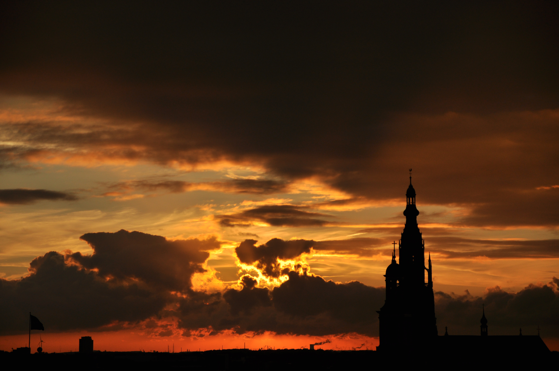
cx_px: 280
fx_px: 1628
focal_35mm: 105
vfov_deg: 13.0
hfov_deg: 19.5
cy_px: 186
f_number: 4
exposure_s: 1/3200
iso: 200
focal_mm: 70
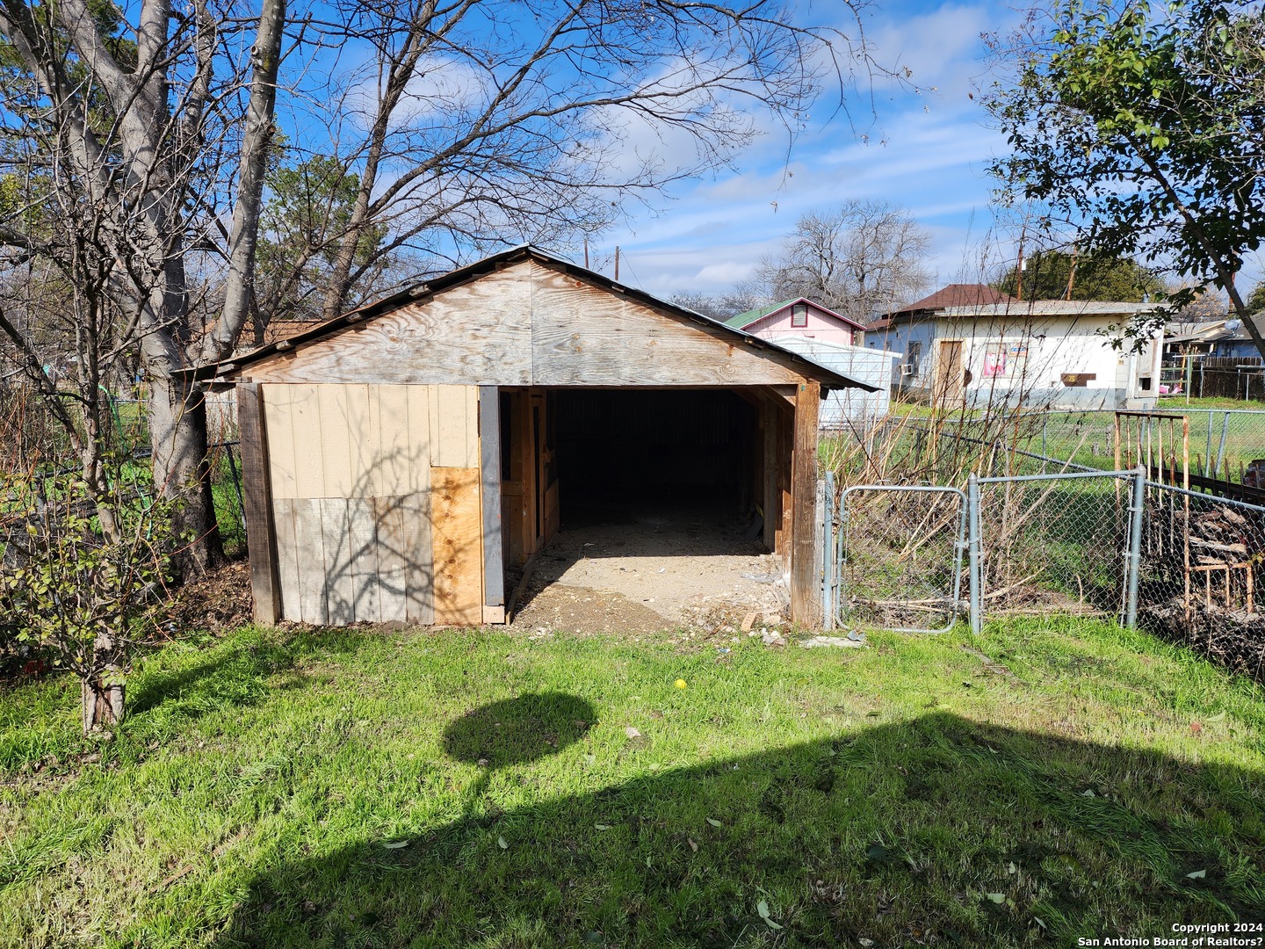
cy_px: 474
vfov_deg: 58.9
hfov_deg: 73.9
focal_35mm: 23
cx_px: 632
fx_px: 841
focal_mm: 6.4
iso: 12
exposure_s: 1/937
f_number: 1.8
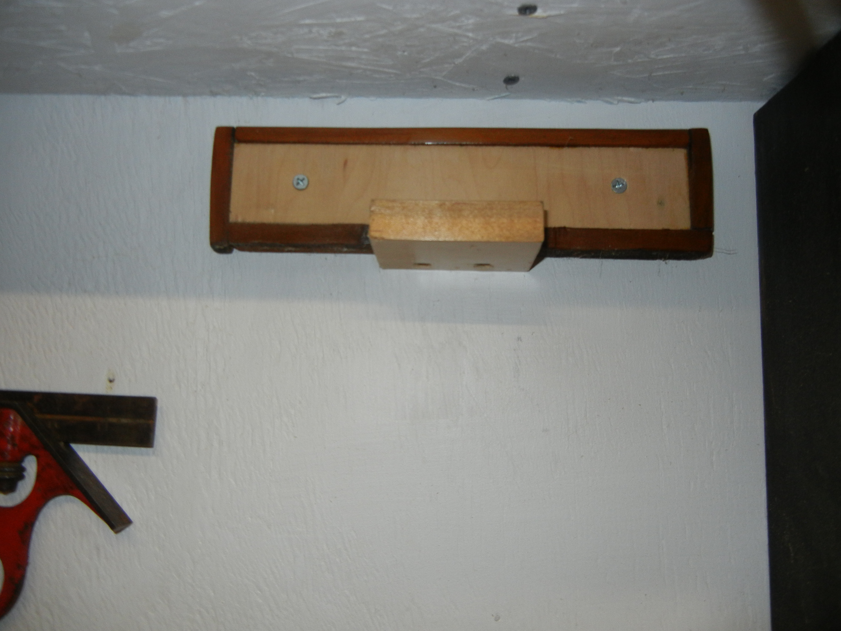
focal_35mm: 30
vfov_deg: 46.8
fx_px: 729
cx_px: 420
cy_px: 316
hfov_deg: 60.0
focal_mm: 5.4
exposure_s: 1/30
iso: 200
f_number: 3.5
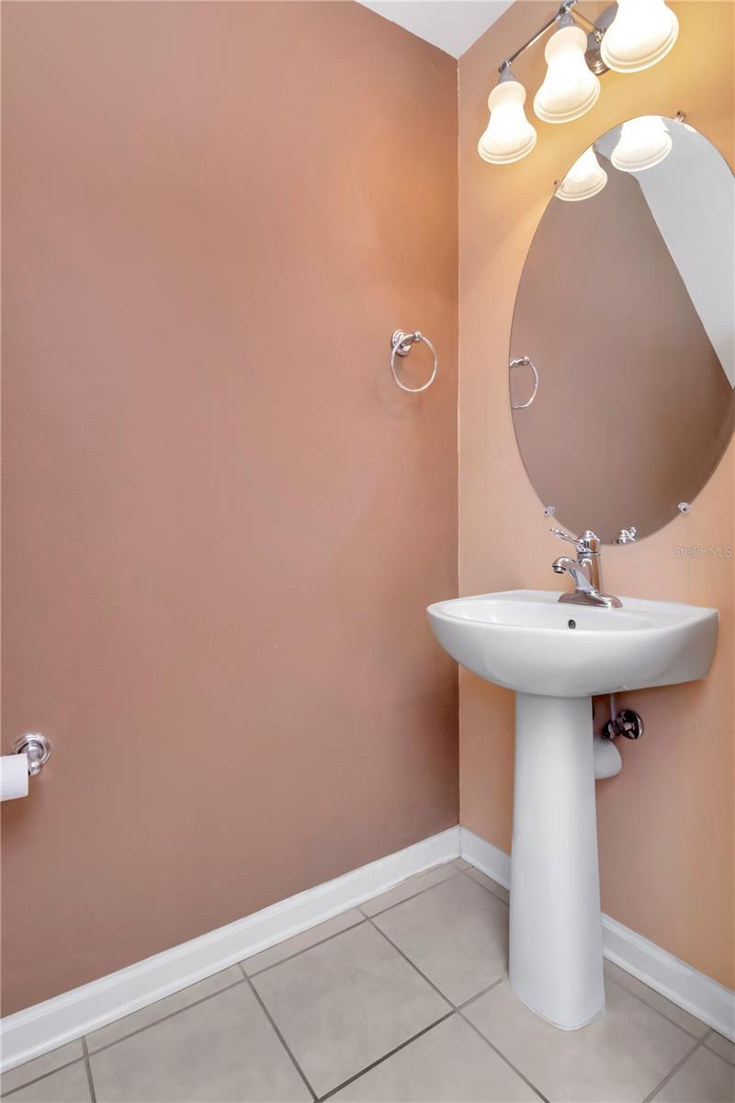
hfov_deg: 72.1
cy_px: 552
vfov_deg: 95.0
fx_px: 505
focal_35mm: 16
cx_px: 368
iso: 1250
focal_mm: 11
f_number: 8
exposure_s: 1/100
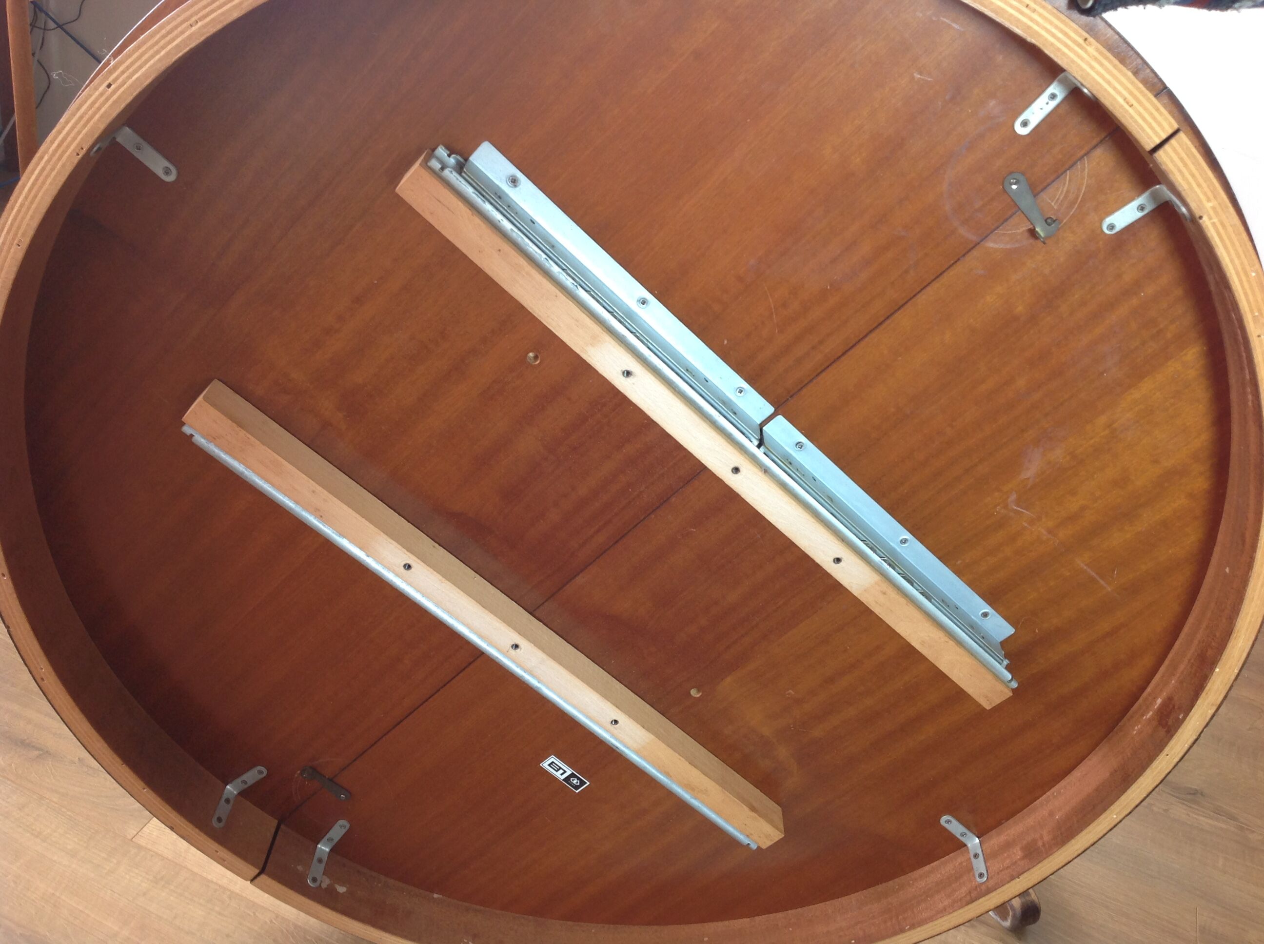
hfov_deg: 52.7
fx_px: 1276
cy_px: 472
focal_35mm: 35
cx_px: 632
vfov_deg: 40.6
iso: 64
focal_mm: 4.28
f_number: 2.4
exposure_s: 1/15
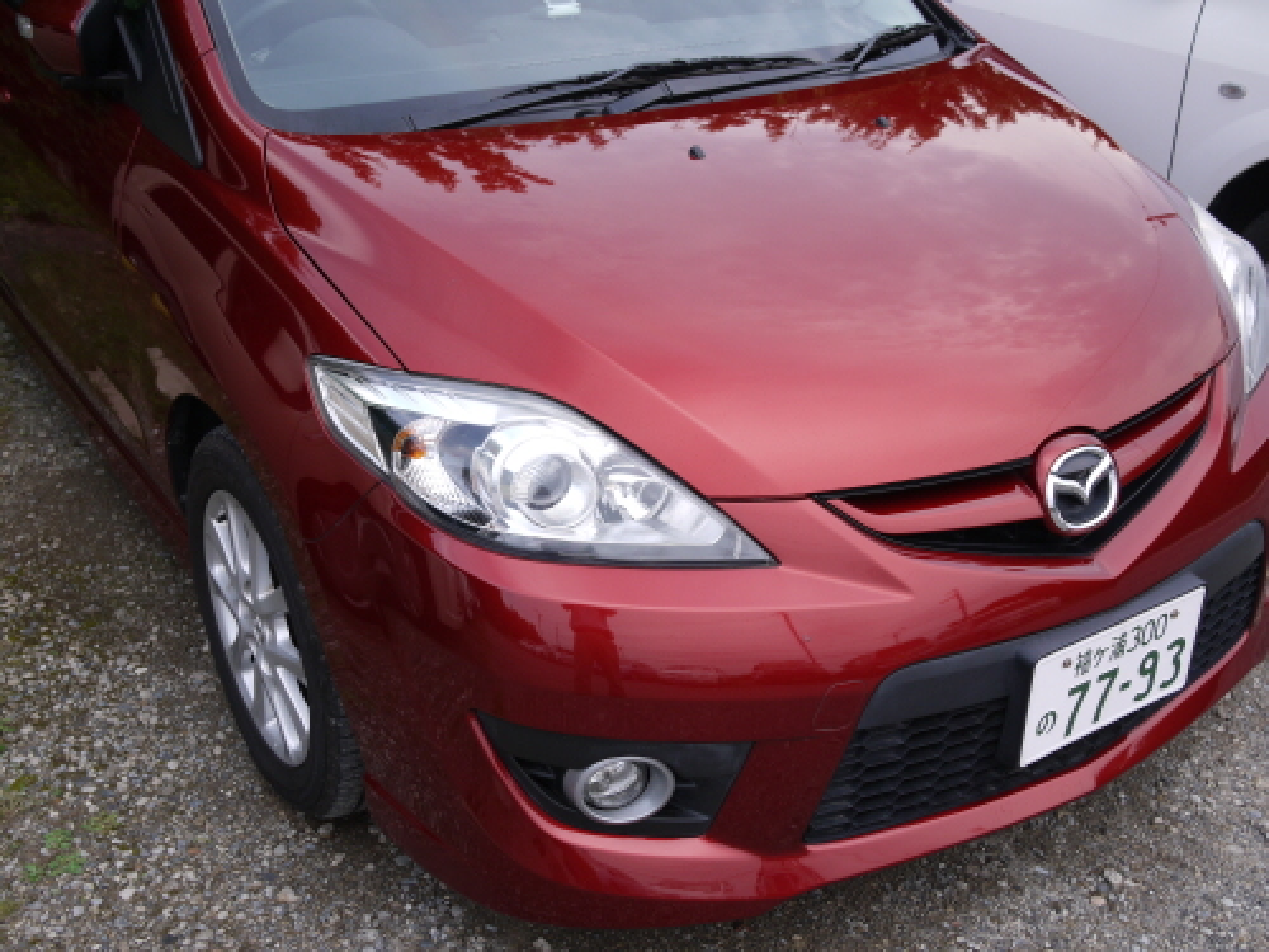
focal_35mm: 40
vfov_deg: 36.0
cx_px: 634
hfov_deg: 46.8
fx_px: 1466
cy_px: 476
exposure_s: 1/320
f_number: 4
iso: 100
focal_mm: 20
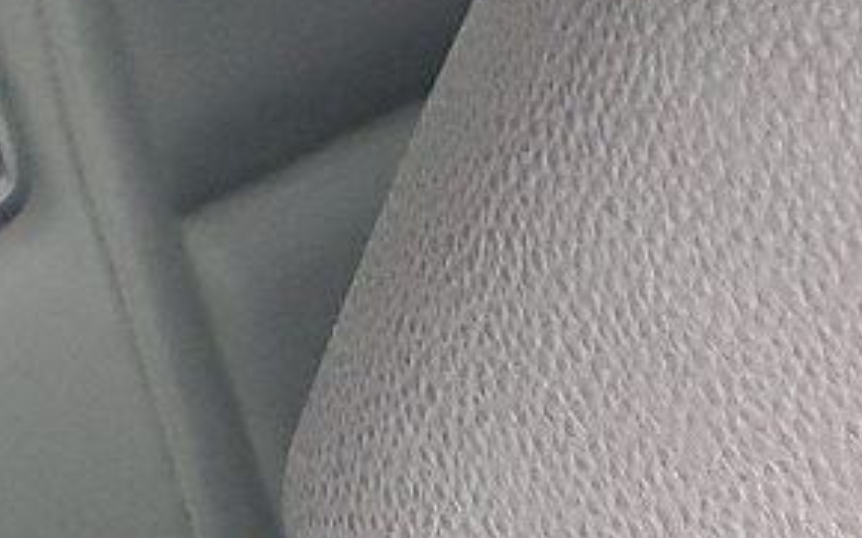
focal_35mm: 152
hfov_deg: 13.8
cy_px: 455
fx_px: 3569
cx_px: 467
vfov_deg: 8.6
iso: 251
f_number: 1.5
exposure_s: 1/60.2
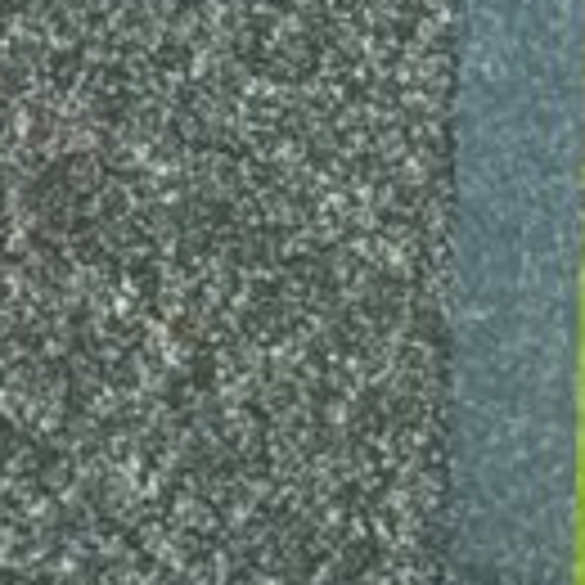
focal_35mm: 799
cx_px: 1467
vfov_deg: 2.2
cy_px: 130
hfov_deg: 2.2
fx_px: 15277
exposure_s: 1/160
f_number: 4.5
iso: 80
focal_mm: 24.1
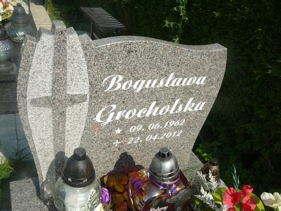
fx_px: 284
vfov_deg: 40.7
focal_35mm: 35
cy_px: 106
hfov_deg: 52.6
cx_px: 140
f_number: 5
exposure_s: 1/500
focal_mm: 5.2
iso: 80
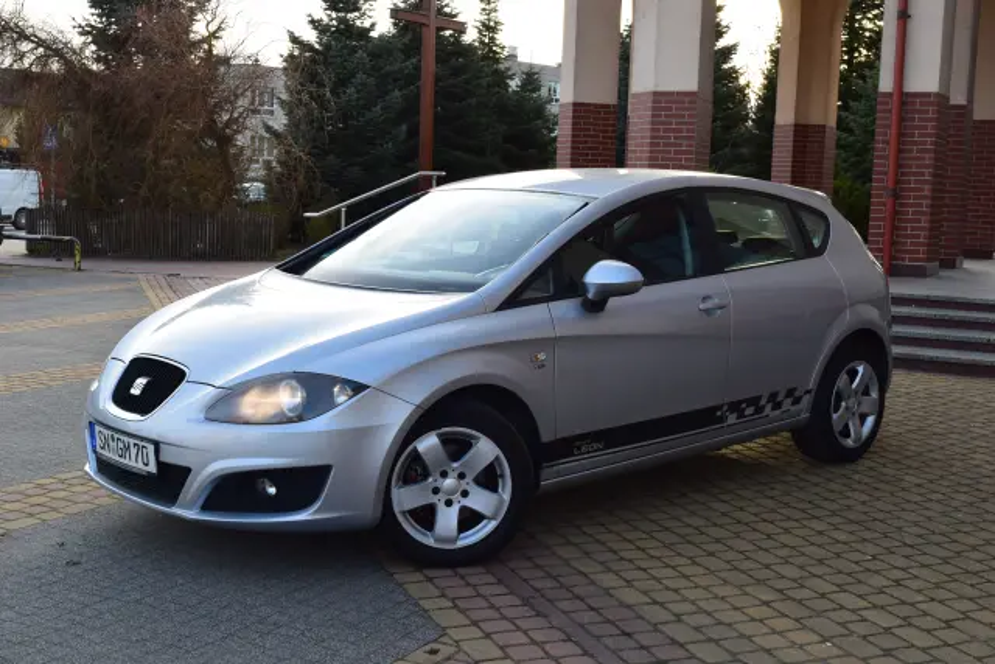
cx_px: 498
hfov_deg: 45.0
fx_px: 1202
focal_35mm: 44
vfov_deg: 30.9
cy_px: 332
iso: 400
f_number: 9
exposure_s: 1/160
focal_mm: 29
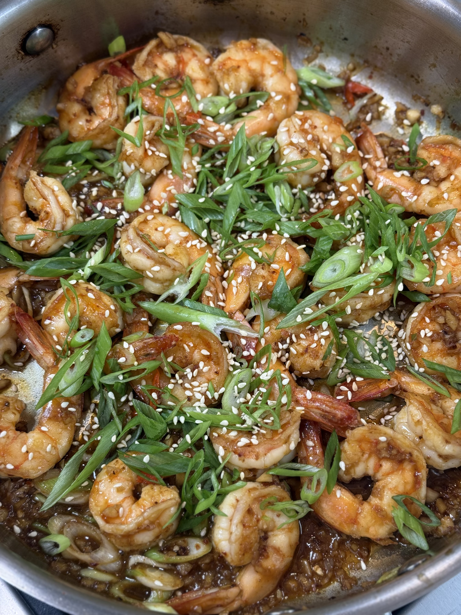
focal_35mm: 48
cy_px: 308
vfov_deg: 39.7
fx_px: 852
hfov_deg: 30.3
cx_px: 230
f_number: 1.78
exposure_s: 1/60
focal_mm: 6.76
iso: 80
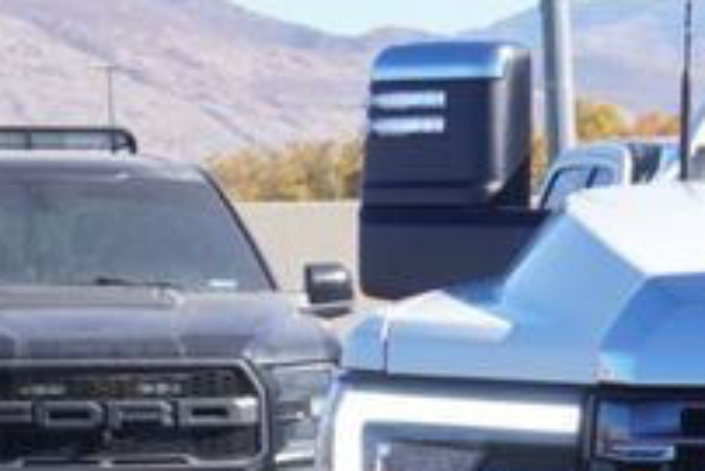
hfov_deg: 8.7
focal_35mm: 228
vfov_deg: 5.9
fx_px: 4468
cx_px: 1260
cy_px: 851
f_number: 7.1
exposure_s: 1/125
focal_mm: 30
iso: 100
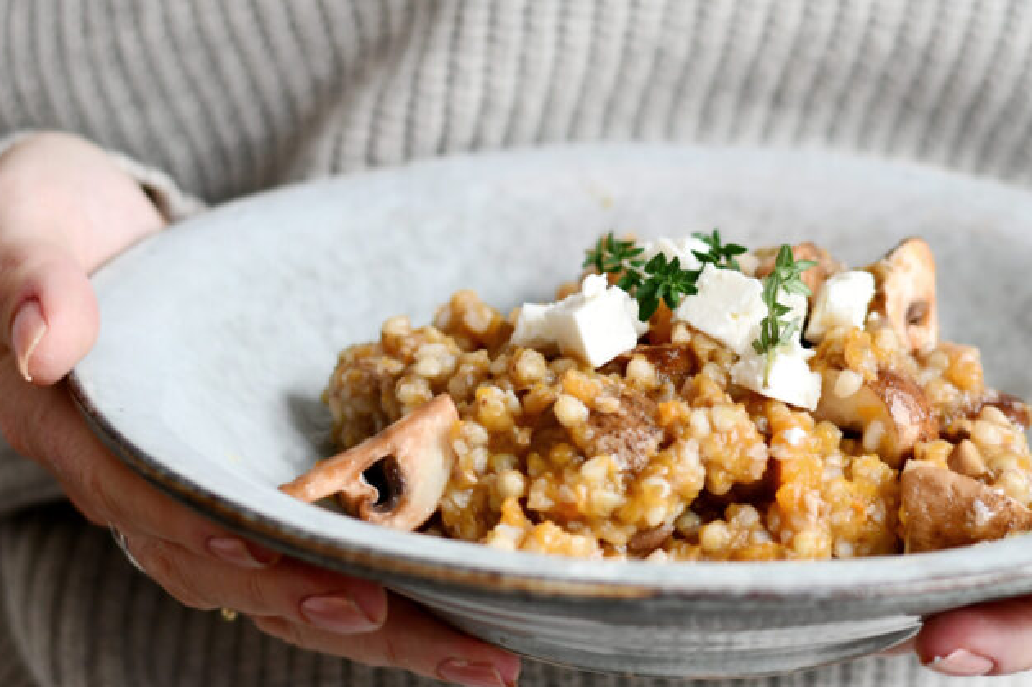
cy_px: 320
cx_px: 696
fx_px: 3494
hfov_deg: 16.8
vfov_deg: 11.2
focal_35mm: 122
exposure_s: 1/80
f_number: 2.8
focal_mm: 50
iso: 250
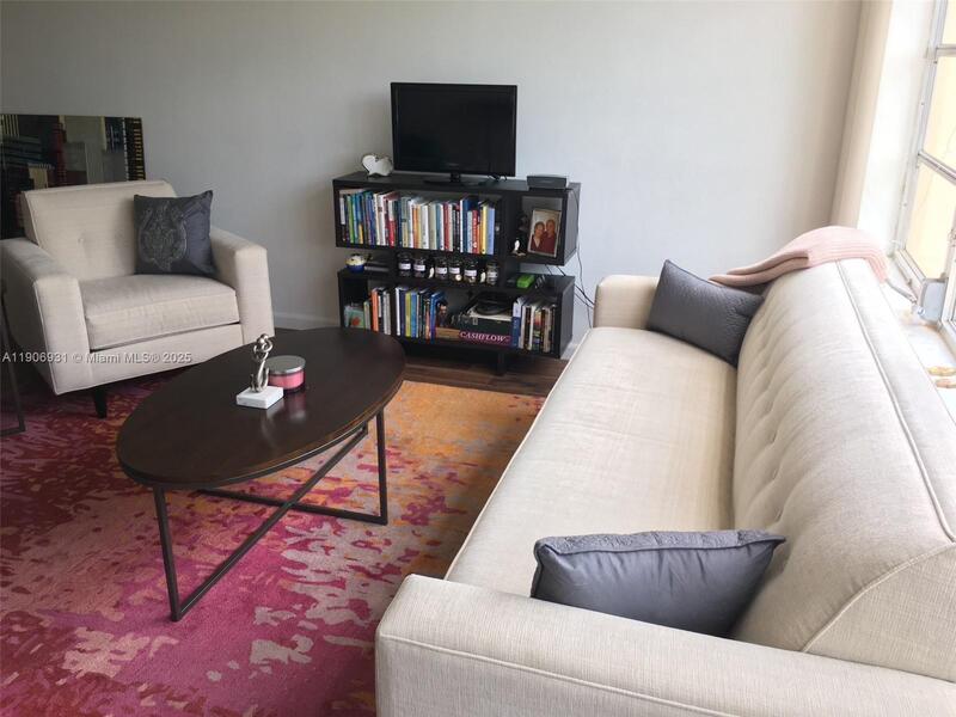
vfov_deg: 48.2
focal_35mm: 29
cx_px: 478
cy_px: 358
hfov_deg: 61.7
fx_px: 801
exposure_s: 1/120
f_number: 2.2
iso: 40
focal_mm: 4.15
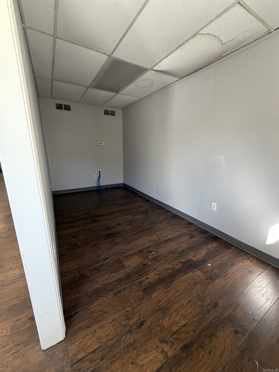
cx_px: 140
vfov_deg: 102.1
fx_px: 150
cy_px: 186
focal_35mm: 14
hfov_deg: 85.7
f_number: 2.2
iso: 320
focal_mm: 2.22
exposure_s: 1/90
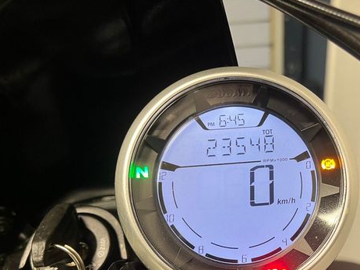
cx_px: 239
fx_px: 375
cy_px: 185
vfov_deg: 39.1
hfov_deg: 50.4
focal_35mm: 36
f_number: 1.6
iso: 160
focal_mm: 5.1
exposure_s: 1/50
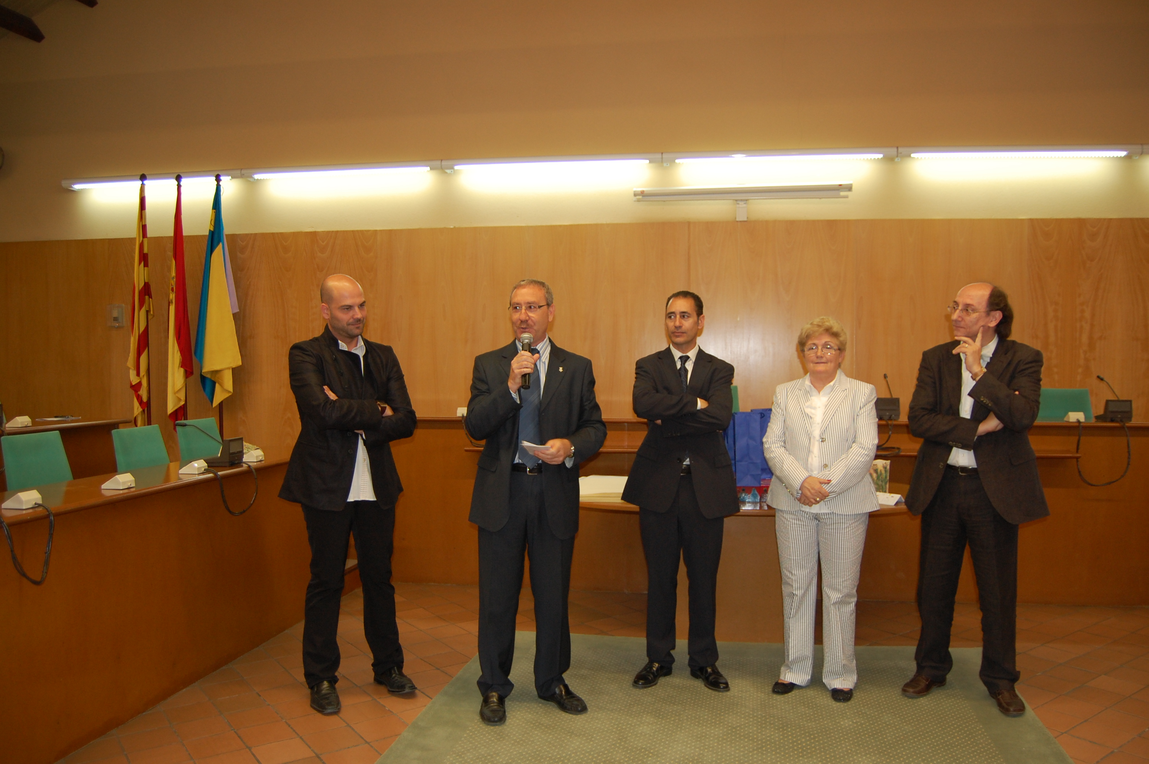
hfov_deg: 67.4
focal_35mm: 27
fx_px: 861
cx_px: 574
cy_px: 382
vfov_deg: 47.8
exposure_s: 1/60
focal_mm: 18
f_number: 3.5
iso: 400
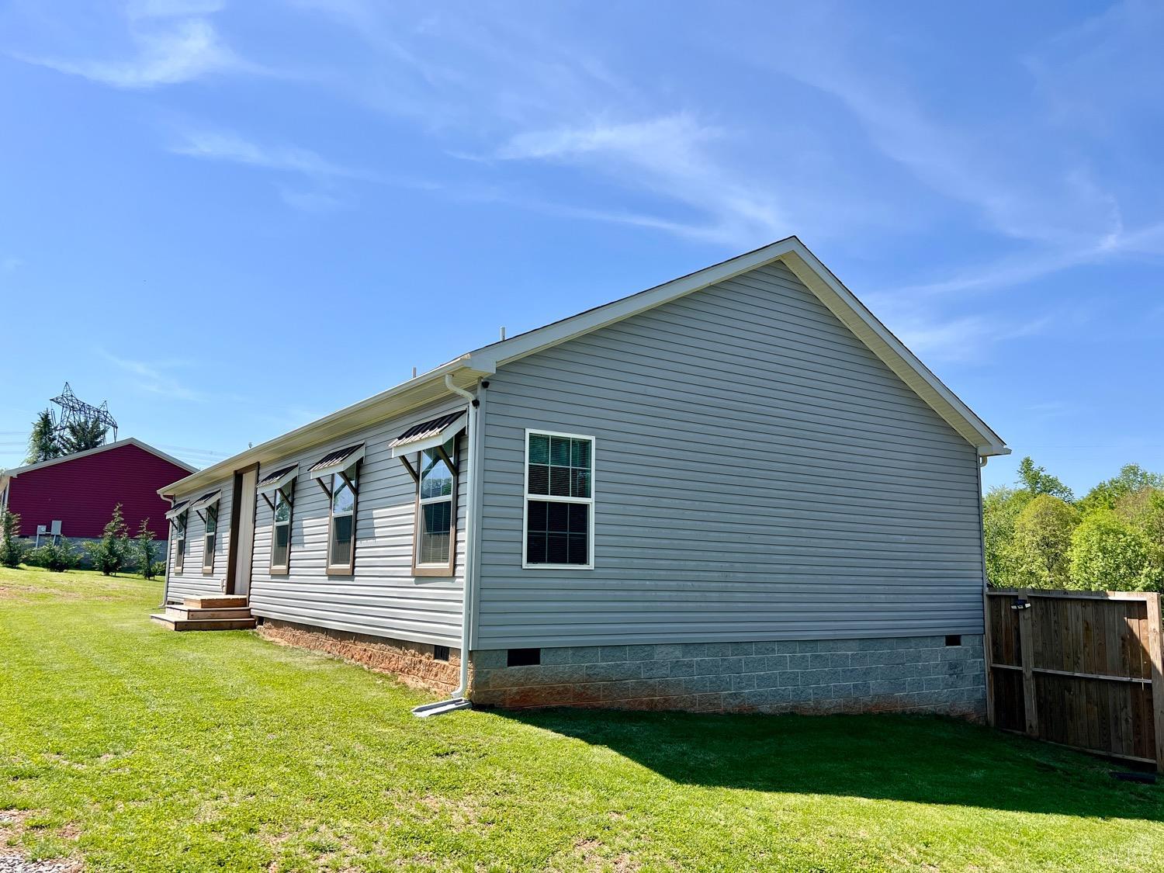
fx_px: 874
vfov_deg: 53.1
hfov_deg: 67.3
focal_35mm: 26
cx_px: 582
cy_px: 436
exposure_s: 1/4444
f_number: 1.5
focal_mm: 5.7
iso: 50
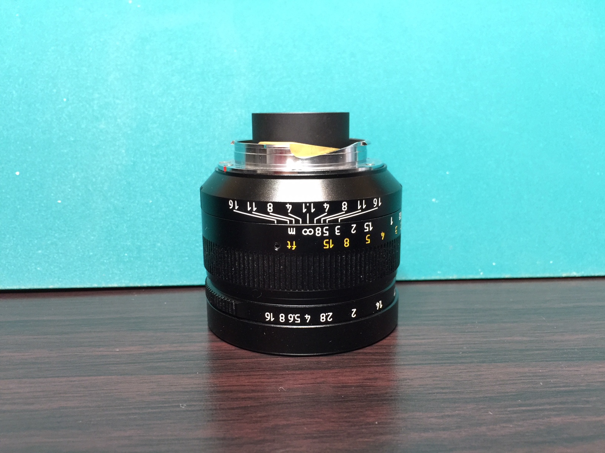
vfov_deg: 48.2
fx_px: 507
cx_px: 302
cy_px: 226
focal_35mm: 29
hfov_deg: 61.7
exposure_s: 1/10
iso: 125
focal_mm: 4.15
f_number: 2.2
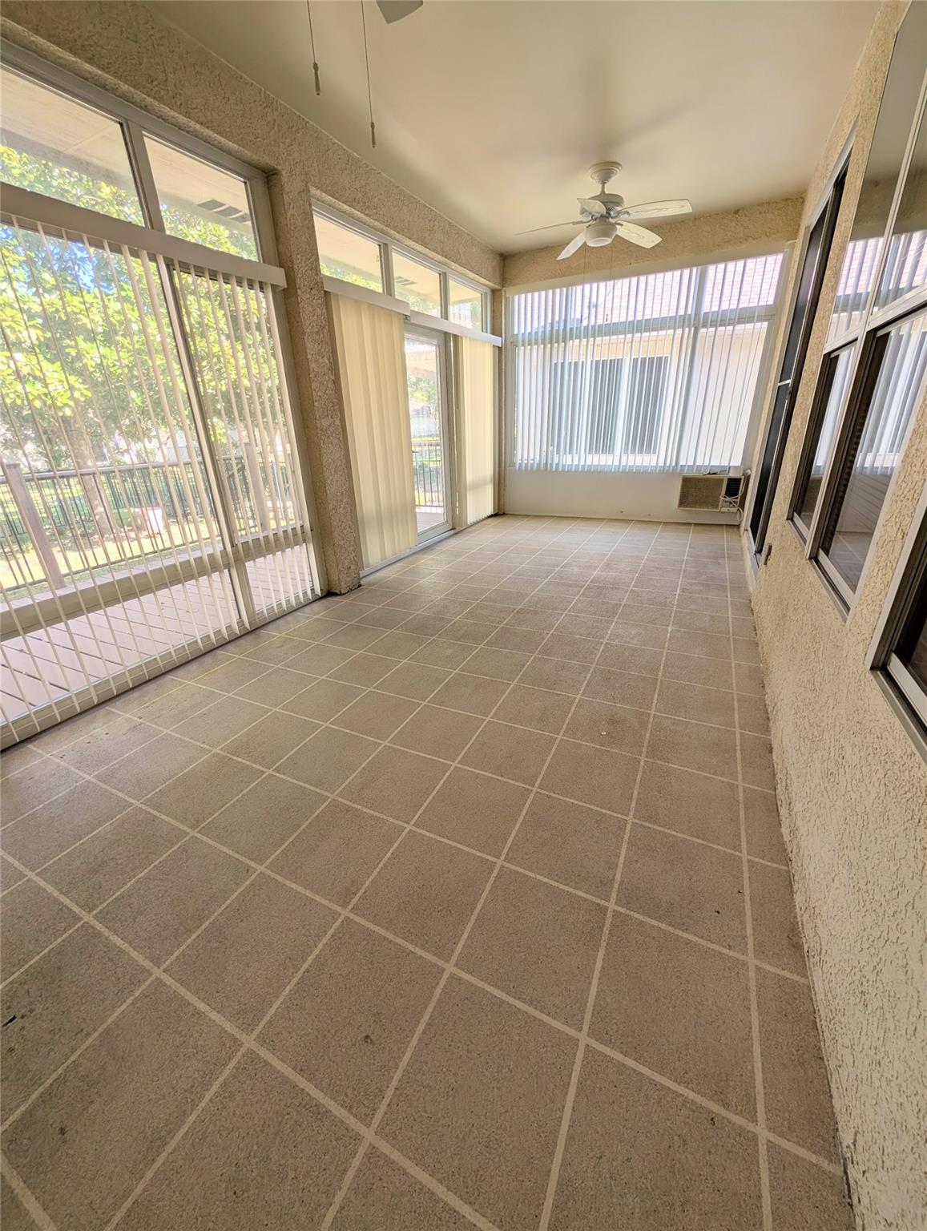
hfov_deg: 94.7
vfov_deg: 110.4
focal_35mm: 12
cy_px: 616
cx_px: 464
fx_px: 427
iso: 46
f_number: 1.7
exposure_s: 1/286
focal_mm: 2.02
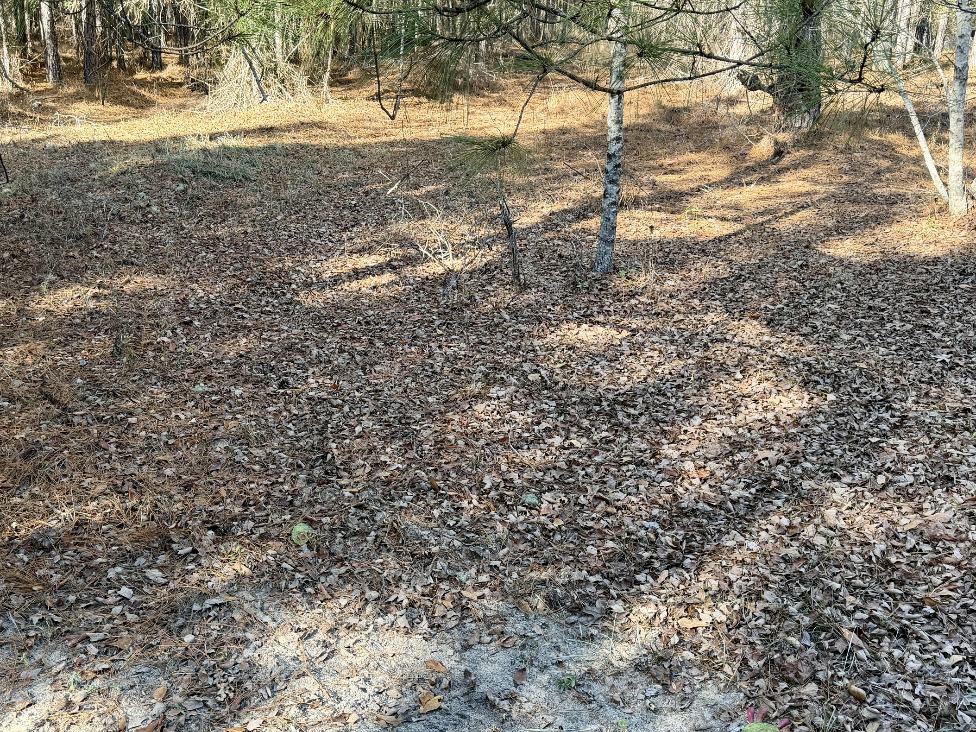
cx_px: 428
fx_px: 987
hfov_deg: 52.5
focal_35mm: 35
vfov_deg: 40.7
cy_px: 380
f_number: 1.78
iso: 80
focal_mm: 6.76
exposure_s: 1/196
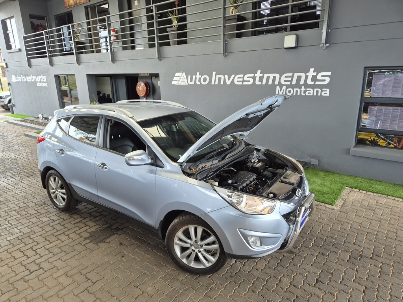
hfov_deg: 73.9
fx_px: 268
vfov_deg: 58.9
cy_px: 151
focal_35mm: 23
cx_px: 202
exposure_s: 1/100
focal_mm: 5.4
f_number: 1.8
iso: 64
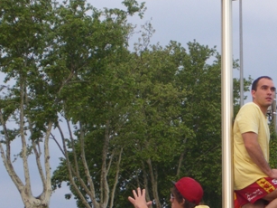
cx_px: 215
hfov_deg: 25.6
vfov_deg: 19.6
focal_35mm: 75
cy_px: 114
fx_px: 600
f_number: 3.5
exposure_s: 1/125
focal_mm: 6.3
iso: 64
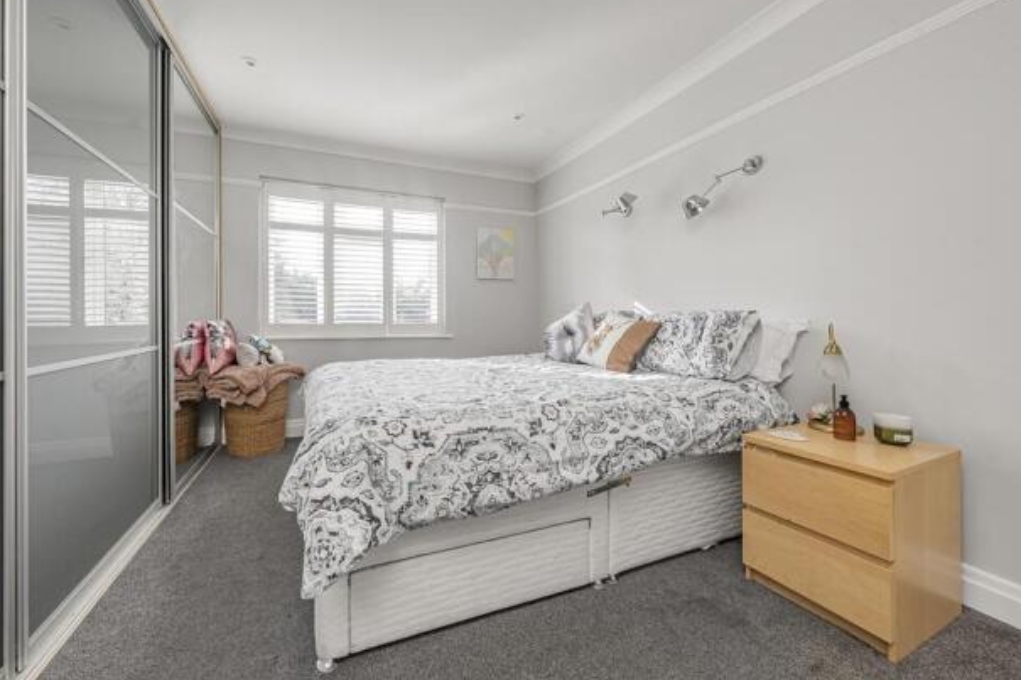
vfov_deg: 85.3
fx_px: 369
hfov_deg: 108.1
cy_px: 320
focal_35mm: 13
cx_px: 472
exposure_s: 1/20
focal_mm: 12
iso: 320
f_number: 9
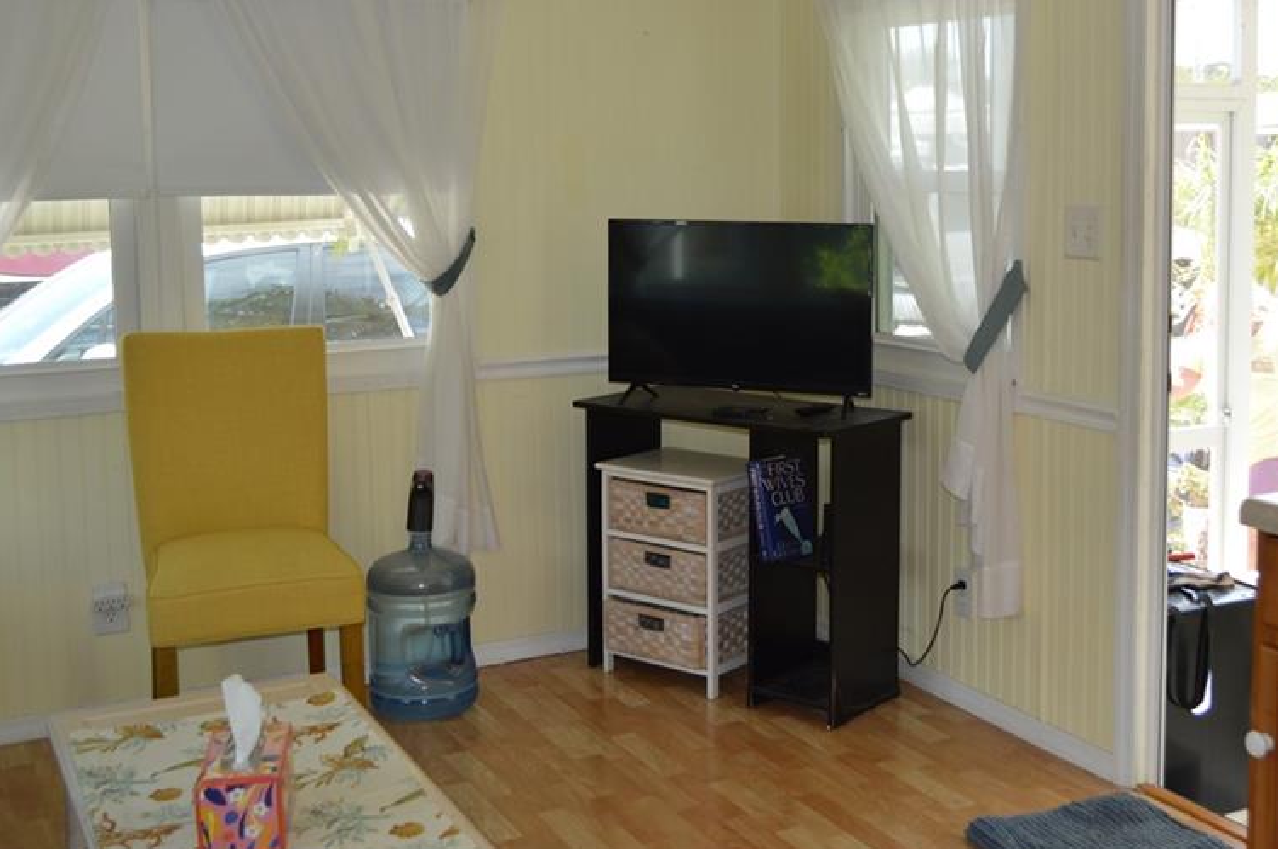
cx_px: 732
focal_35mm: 45
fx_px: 1596
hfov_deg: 43.5
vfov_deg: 29.6
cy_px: 305
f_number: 4
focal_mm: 22
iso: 220
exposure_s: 1/125
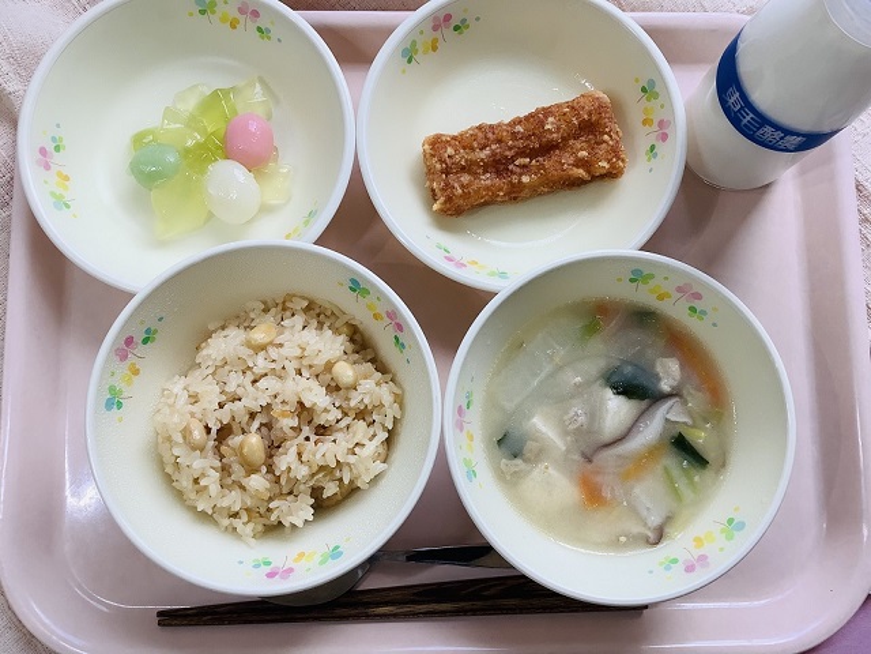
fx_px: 780
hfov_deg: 58.4
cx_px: 436
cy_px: 327
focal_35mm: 31
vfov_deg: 45.4
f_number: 2.4
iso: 32
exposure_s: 1/100
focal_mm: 3.3
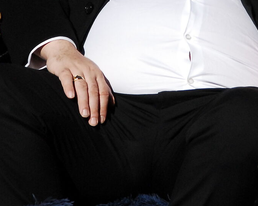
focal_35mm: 649
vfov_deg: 2.4
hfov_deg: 3.0
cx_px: 205
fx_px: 4954
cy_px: -40
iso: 800
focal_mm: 130
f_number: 7.1
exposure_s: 1/4000
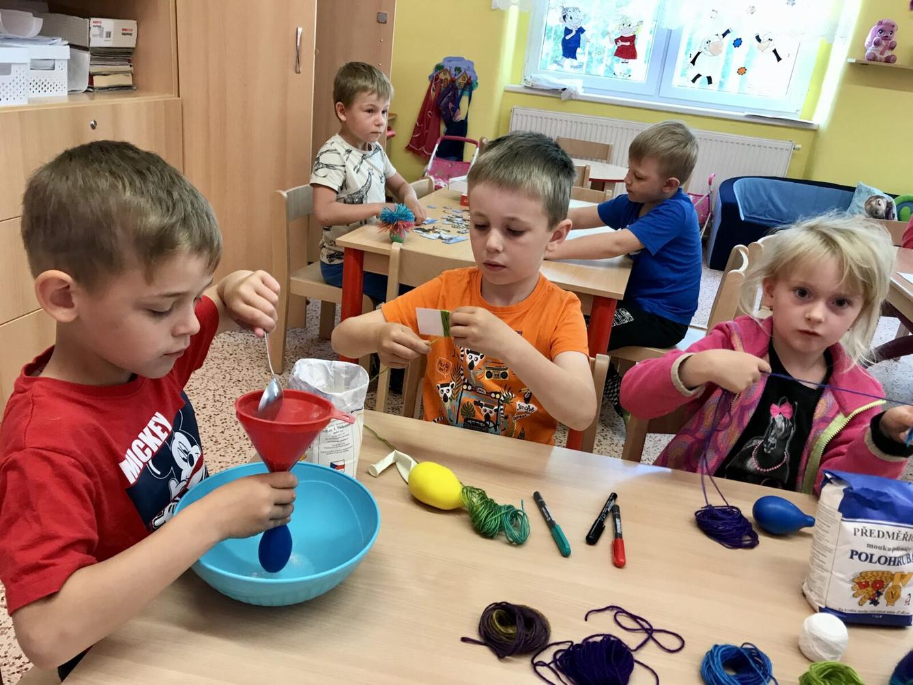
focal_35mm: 28
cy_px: 342
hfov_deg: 63.4
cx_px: 456
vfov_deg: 49.8
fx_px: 739
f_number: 1.8
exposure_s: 1/33
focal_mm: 3.99
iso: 40
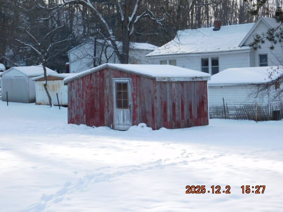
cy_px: 106
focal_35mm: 80
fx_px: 654
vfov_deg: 18.4
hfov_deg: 24.4
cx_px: 142
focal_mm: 14.2
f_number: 4.4
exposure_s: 1/400
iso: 125
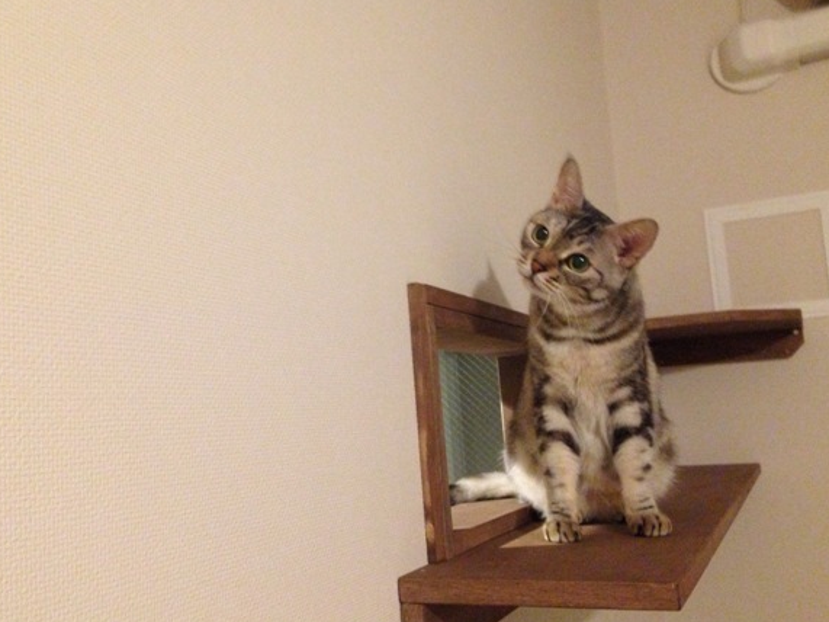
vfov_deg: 38.7
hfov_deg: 50.1
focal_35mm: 37
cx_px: 376
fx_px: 886
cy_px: 314
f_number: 2.4
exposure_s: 1/15
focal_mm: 4.12
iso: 500
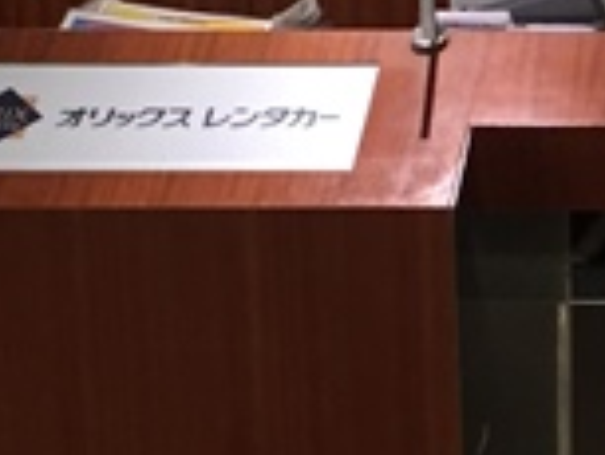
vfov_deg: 12.0
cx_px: 854
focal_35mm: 121
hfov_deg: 15.3
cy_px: -67
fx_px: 2116
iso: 50
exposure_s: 1/30
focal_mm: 4.15
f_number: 2.2
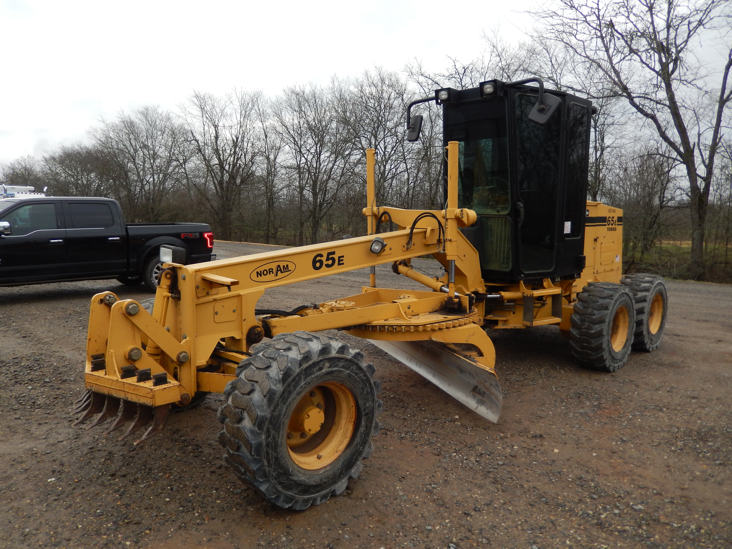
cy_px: 274
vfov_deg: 54.9
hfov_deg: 69.4
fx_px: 529
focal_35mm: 25
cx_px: 366
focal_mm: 4.5
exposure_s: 1/250
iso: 125
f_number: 3.4
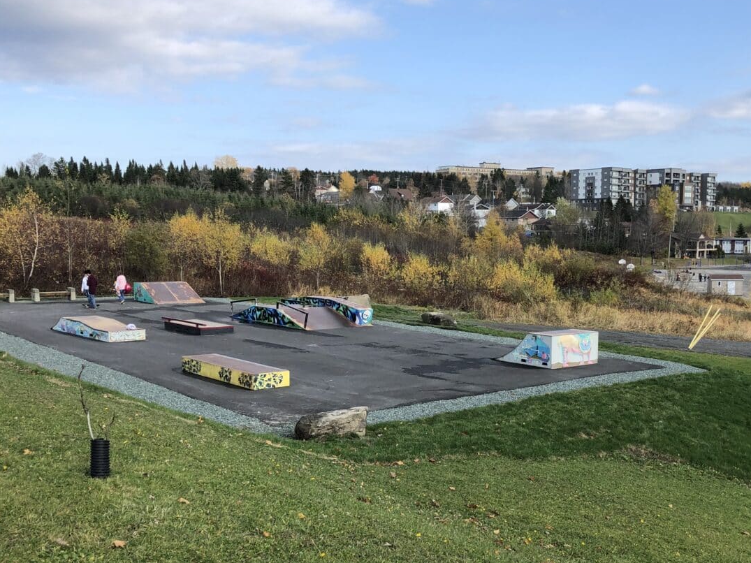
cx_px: 445
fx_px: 868
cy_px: 348
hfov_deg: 46.6
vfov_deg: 35.8
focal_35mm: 40
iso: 20
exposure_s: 1/1066
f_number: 1.8
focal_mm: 3.99
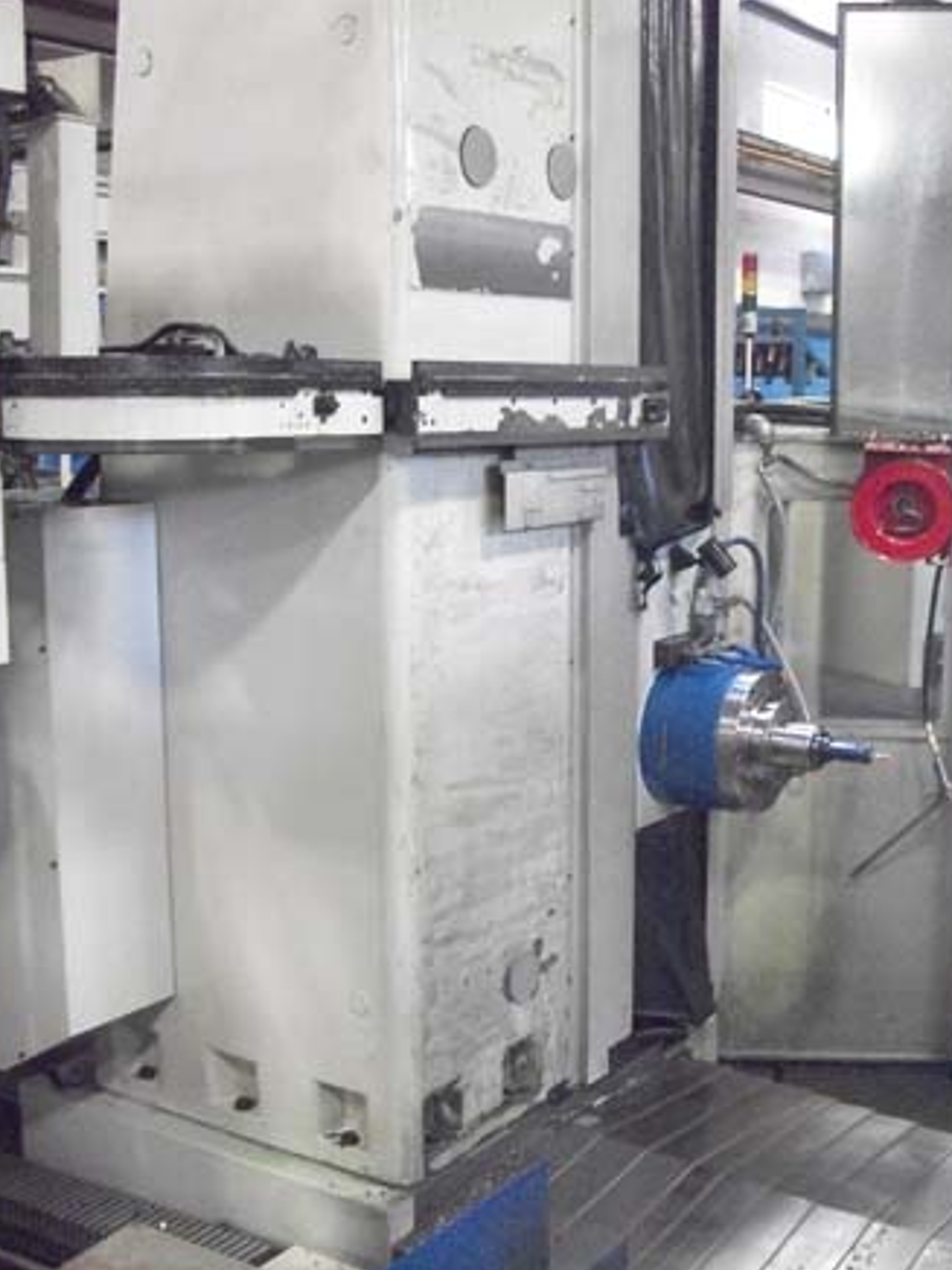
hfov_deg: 32.8
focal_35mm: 44
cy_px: 629
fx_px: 1613
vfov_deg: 42.9
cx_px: 576
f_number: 2.9
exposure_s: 1/40
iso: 640
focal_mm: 5.7
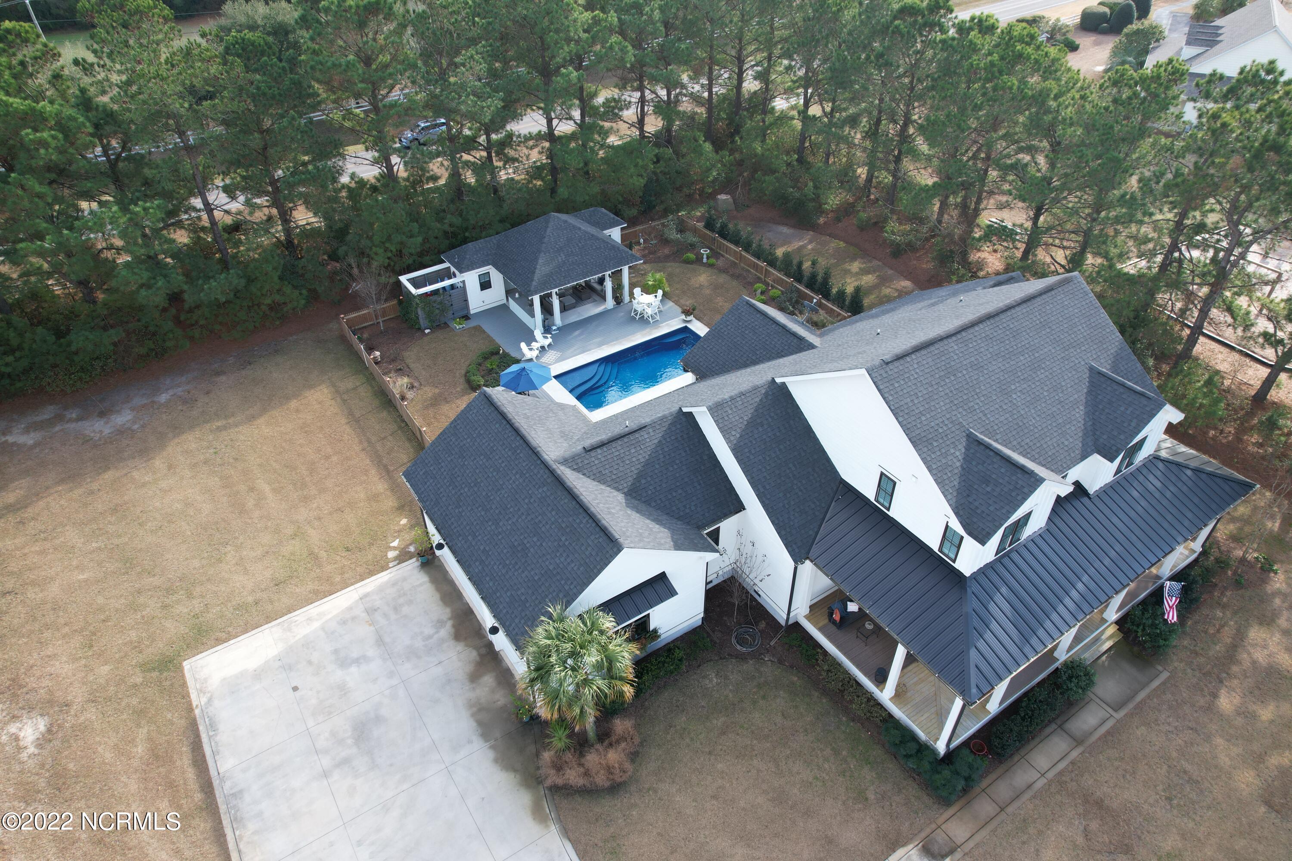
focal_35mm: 22
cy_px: 430
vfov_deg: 57.2
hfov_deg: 78.6
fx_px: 789
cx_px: 646
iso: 100
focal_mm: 8.38
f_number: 2.8
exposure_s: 1/320
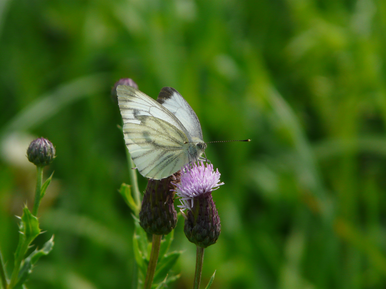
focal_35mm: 504
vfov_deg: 3.0
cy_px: 144
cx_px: 193
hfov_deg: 3.9
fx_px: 5620
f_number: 5.6
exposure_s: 1/400
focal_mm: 82.8
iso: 100
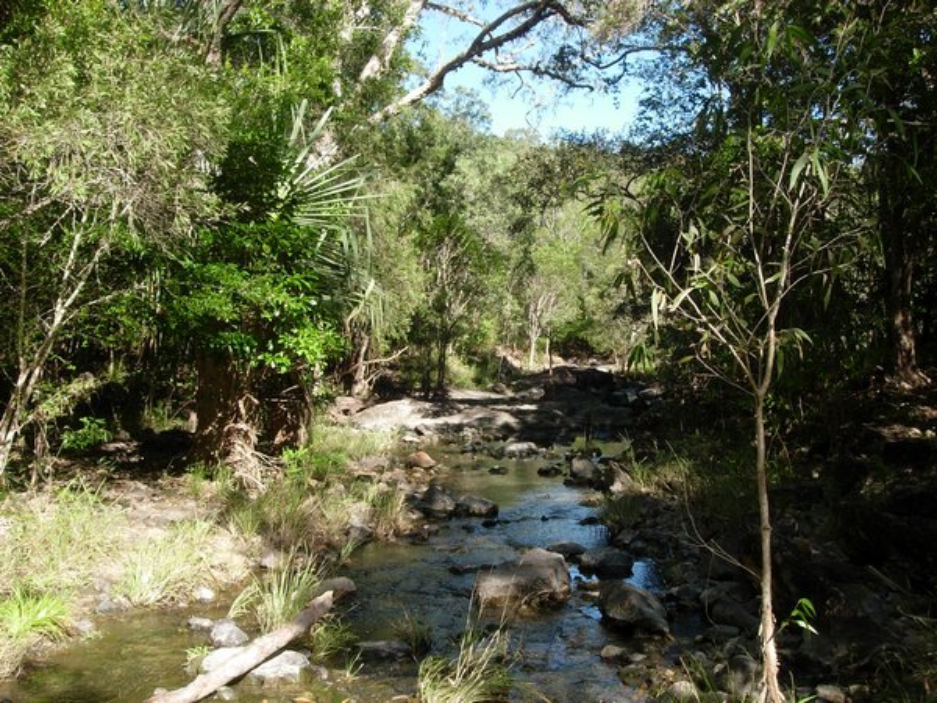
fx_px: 1029
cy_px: 352
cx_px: 468
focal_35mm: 38
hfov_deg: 49.0
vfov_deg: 37.7
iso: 79
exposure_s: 1/192
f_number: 4.8
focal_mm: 7.8
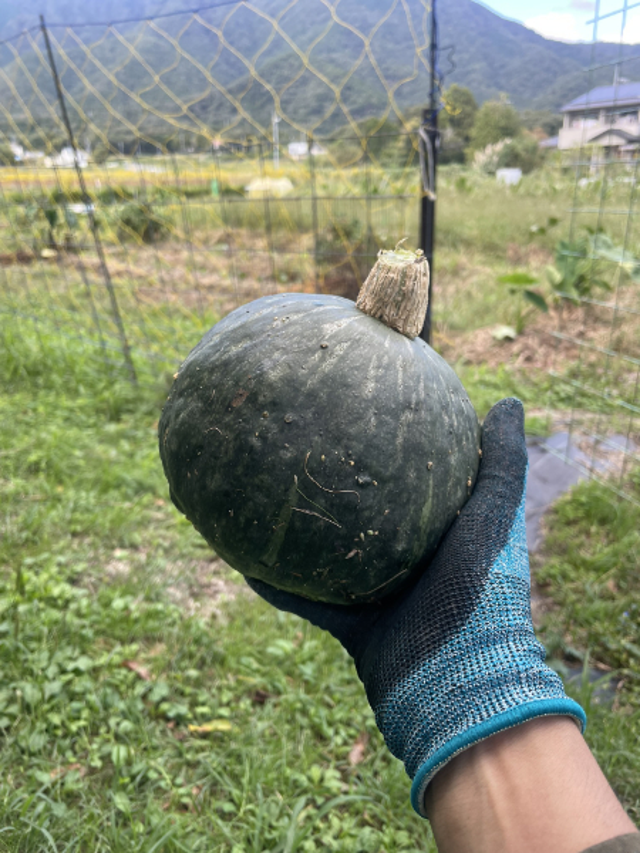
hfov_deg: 53.1
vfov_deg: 67.3
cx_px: 320
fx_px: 641
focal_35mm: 26
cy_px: 426
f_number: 1.6
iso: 32
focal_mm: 4.2
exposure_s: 1/296
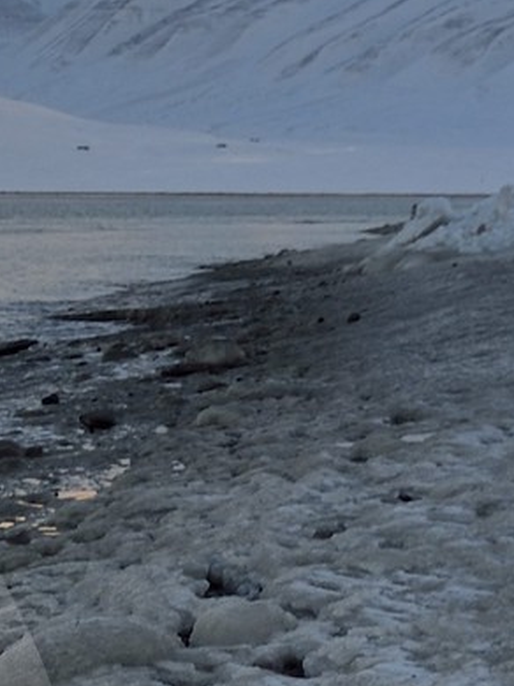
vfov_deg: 11.1
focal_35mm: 172
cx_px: -718
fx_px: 3409
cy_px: 976
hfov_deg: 8.0
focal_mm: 29
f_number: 8
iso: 200
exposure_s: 1/80
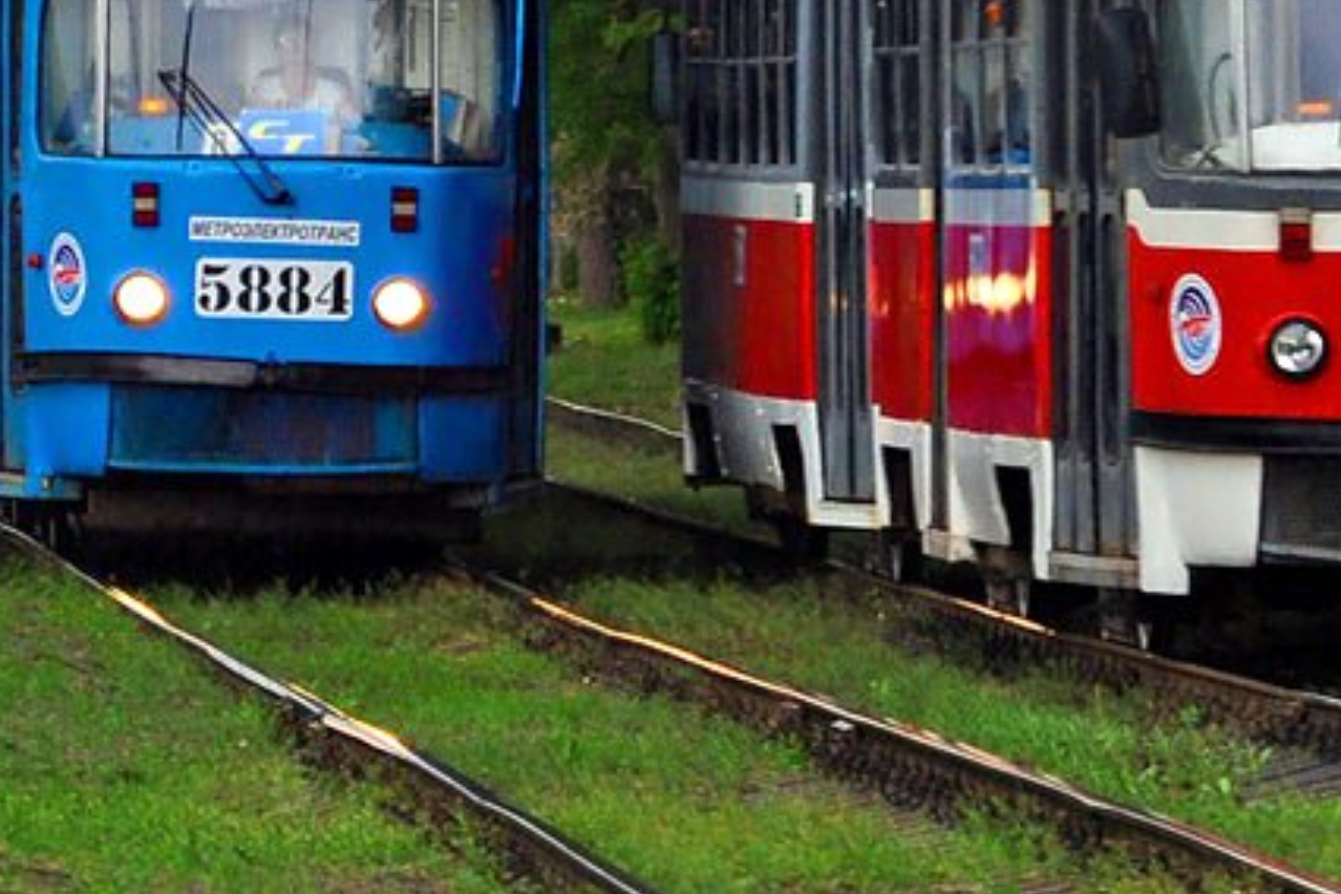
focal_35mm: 443
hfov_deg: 4.6
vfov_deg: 3.1
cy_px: -264
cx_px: 894
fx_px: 16516
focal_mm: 105
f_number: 5.6
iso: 400
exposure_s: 1/125
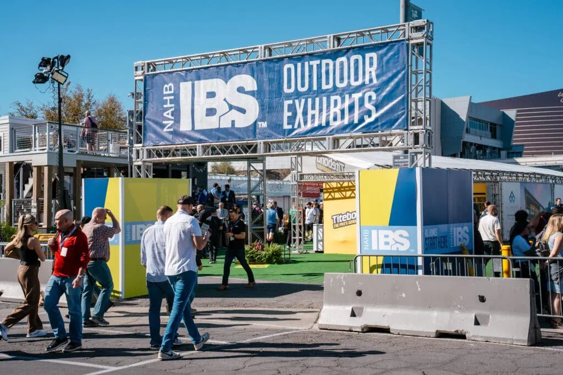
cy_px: 188
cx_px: 282
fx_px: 751
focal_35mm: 48
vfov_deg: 28.1
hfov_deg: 41.1
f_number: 6.3
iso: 250
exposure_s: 1/1000
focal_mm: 48
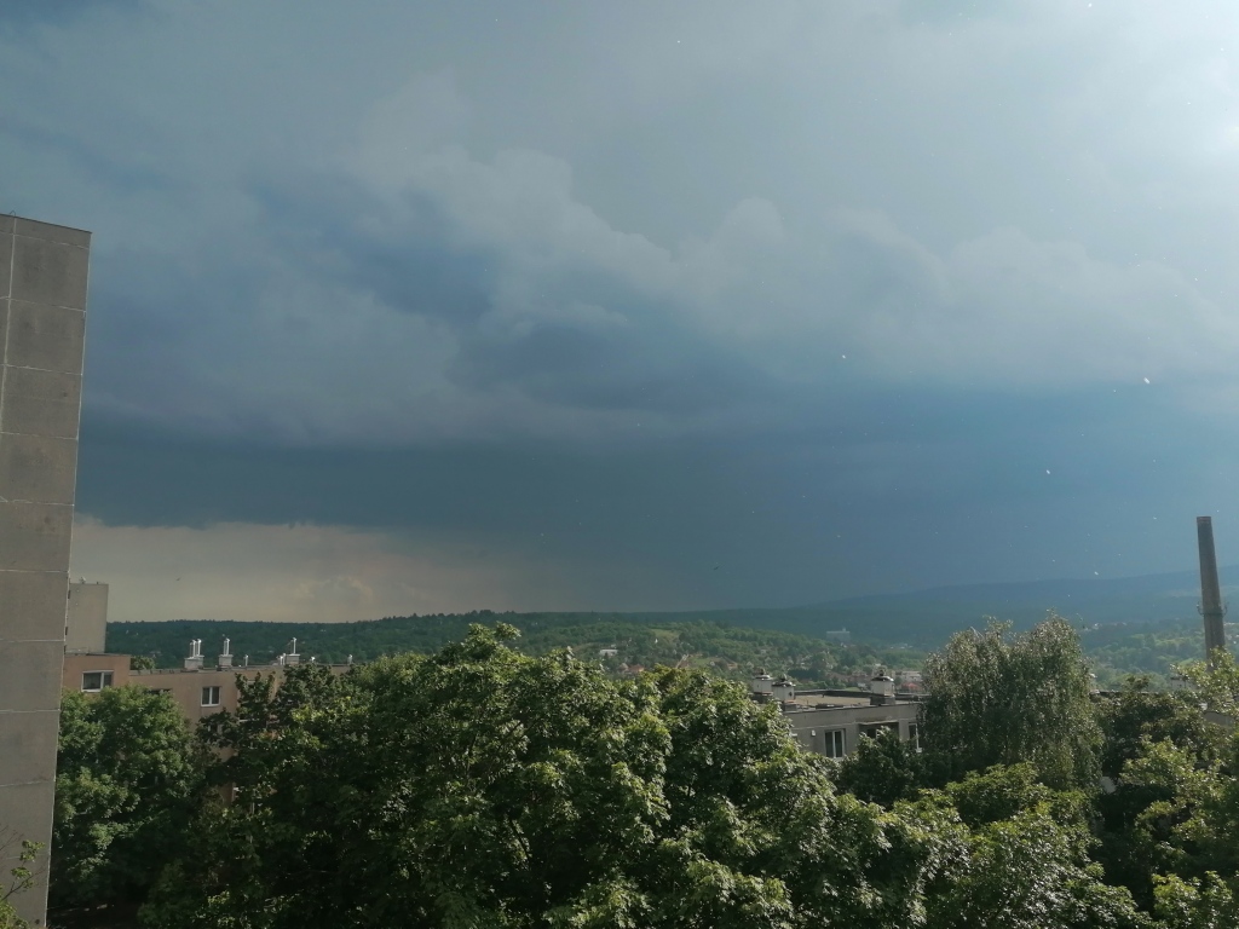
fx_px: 1110
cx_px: 620
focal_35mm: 31
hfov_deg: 58.4
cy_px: 464
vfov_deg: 45.4
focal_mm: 4.75
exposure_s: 1/1504
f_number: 1.8
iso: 50
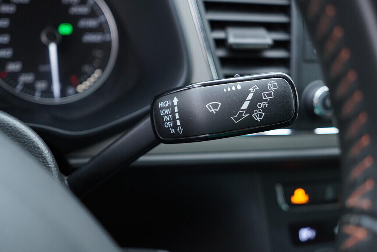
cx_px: 188
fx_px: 377
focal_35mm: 36
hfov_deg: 53.1
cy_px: 126
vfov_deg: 36.9
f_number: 2.8
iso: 400
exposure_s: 1/40
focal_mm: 24
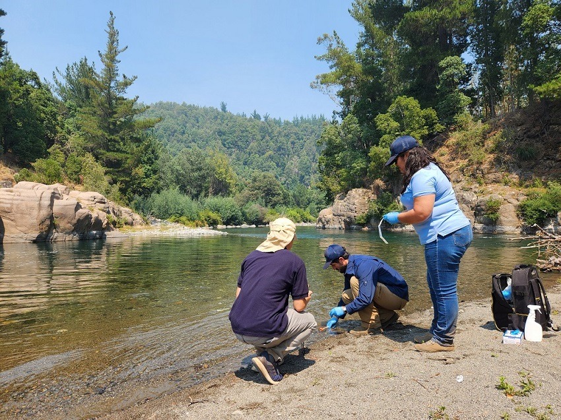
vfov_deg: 58.9
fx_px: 373
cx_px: 280
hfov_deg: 73.9
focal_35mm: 23
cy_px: 210
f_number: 1.8
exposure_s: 1/864
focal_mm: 5.4
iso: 20
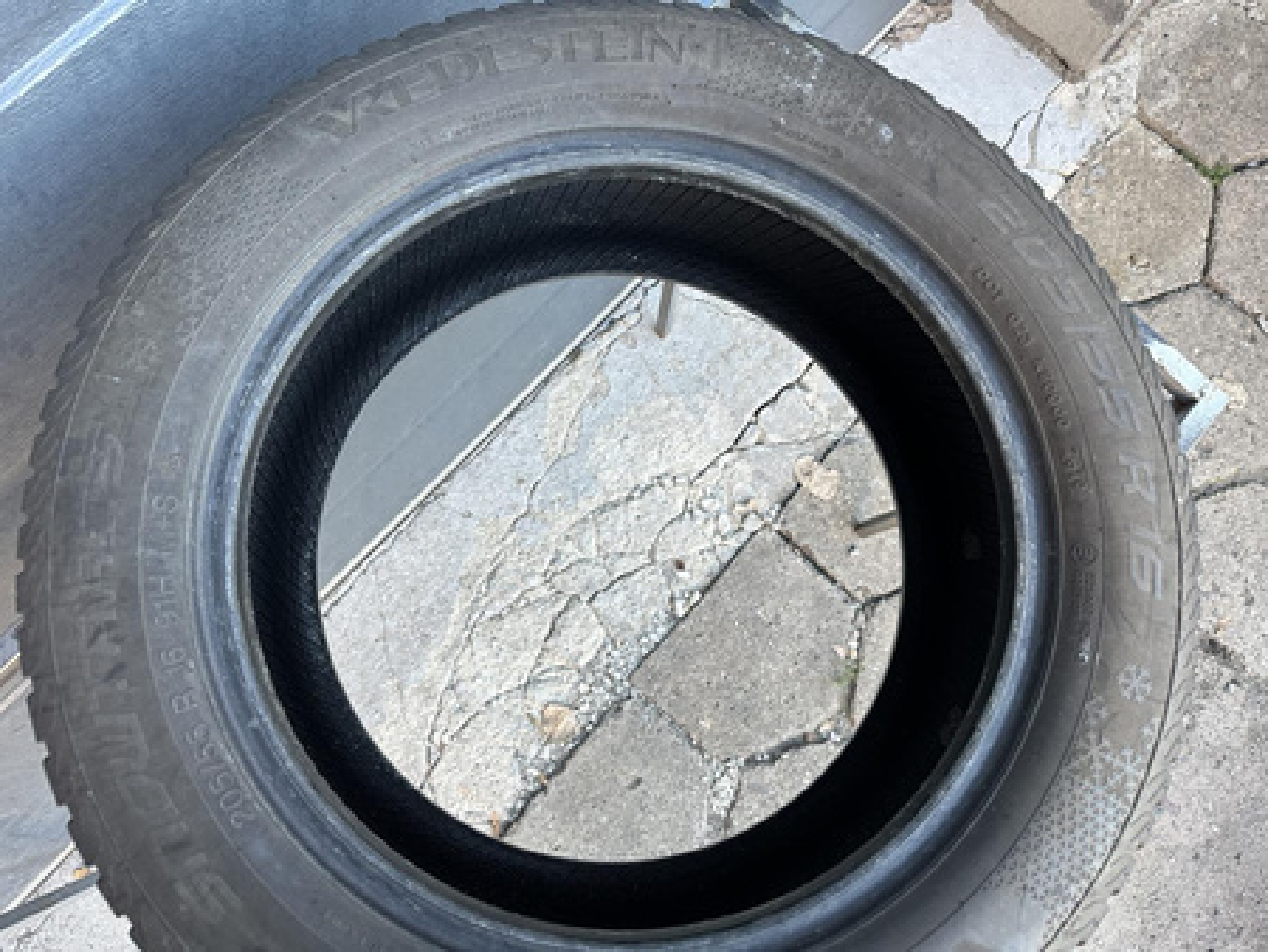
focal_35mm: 24
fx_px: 880
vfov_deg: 56.9
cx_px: 634
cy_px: 476
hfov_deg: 71.6
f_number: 1.78
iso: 125
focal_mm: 6.86
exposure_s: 1/121
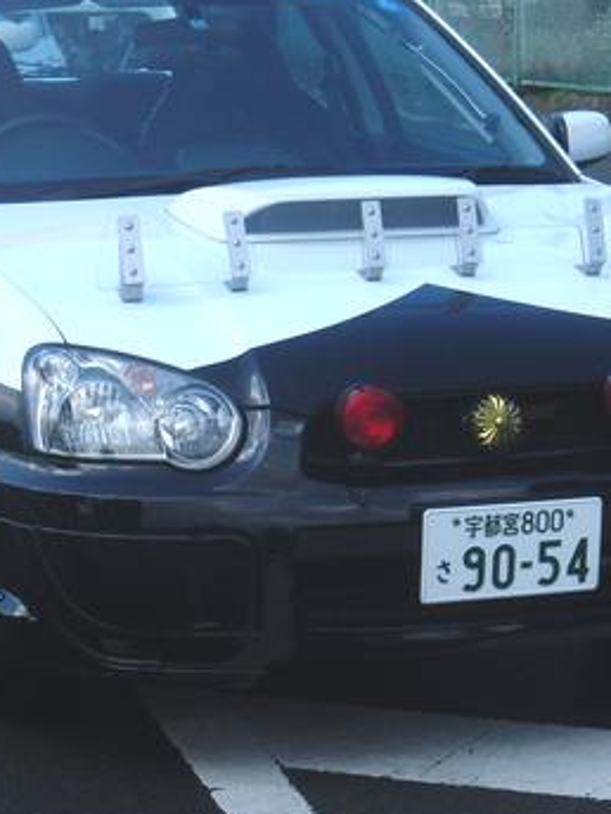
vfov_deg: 14.7
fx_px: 3154
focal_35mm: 134
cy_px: 357
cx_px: 270
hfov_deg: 11.1
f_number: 4.7
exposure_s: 1/250
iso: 100
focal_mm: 12.65
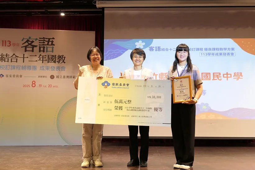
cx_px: 128
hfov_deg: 49.5
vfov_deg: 34.2
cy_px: 85
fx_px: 276
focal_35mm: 39
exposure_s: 1/80
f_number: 2.8
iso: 800
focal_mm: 14.2
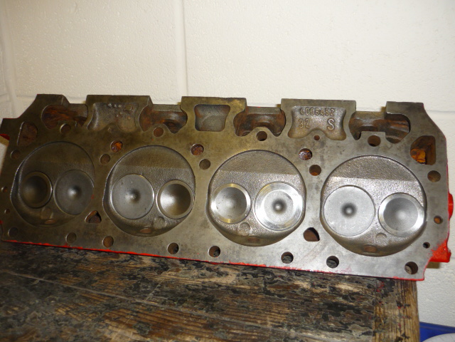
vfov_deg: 42.9
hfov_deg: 55.4
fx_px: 434
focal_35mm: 33
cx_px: 228
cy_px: 171
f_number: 2.8
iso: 100
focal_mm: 5.5
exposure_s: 1/30
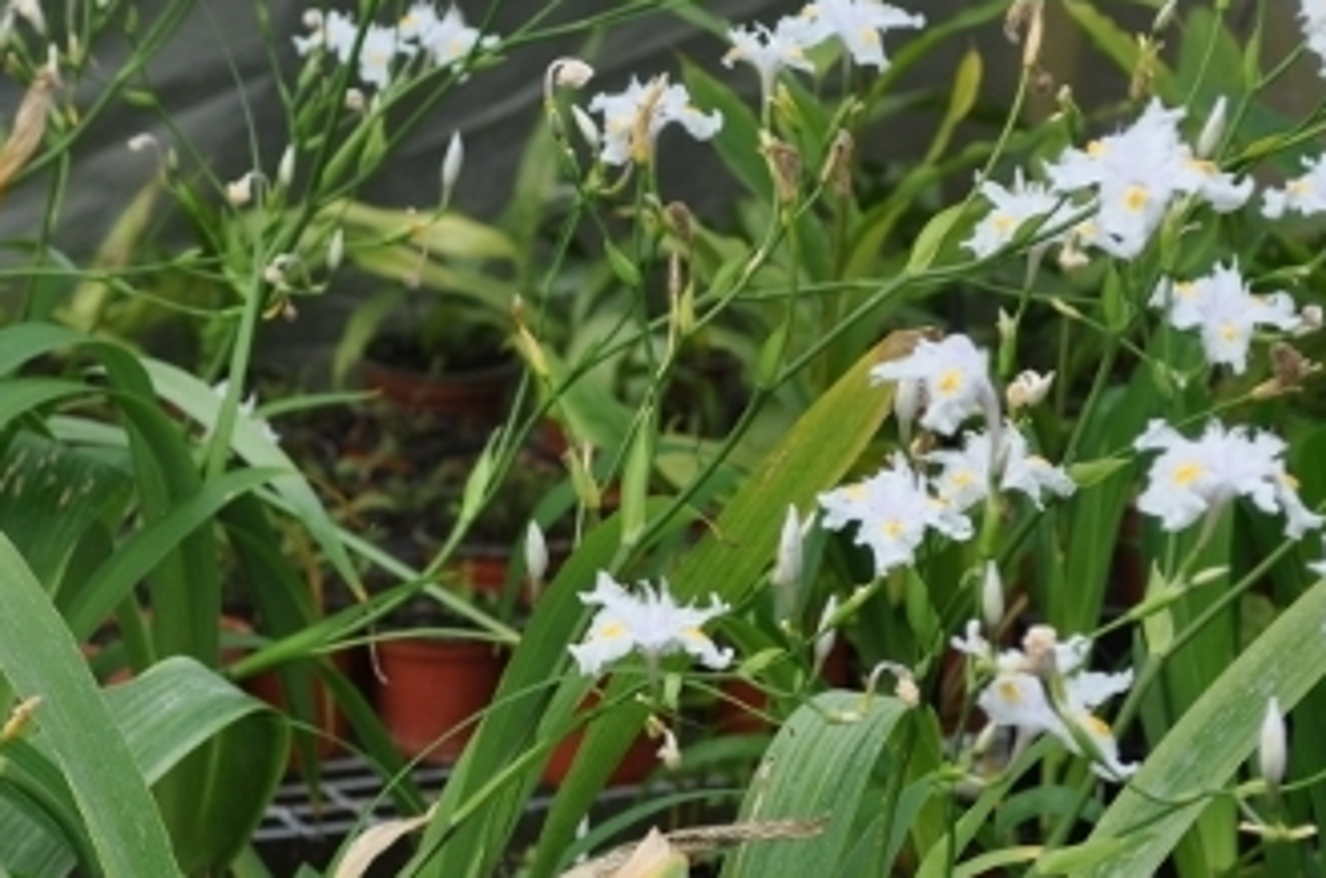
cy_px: 675
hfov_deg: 12.2
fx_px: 6176
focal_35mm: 168
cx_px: 105
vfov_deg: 8.1
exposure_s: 1/160
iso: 200
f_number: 6.3
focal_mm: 46
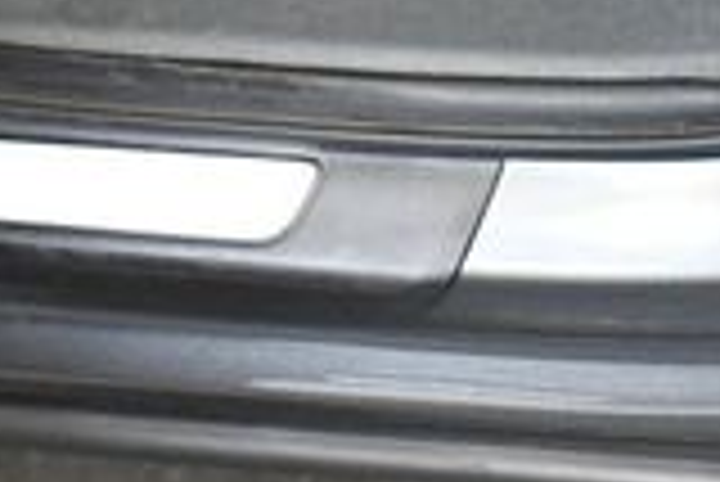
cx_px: 324
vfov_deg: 9.3
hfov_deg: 14.2
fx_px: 2883
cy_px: -225
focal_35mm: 144
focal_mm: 18
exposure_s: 1/125
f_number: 3.5
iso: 3200
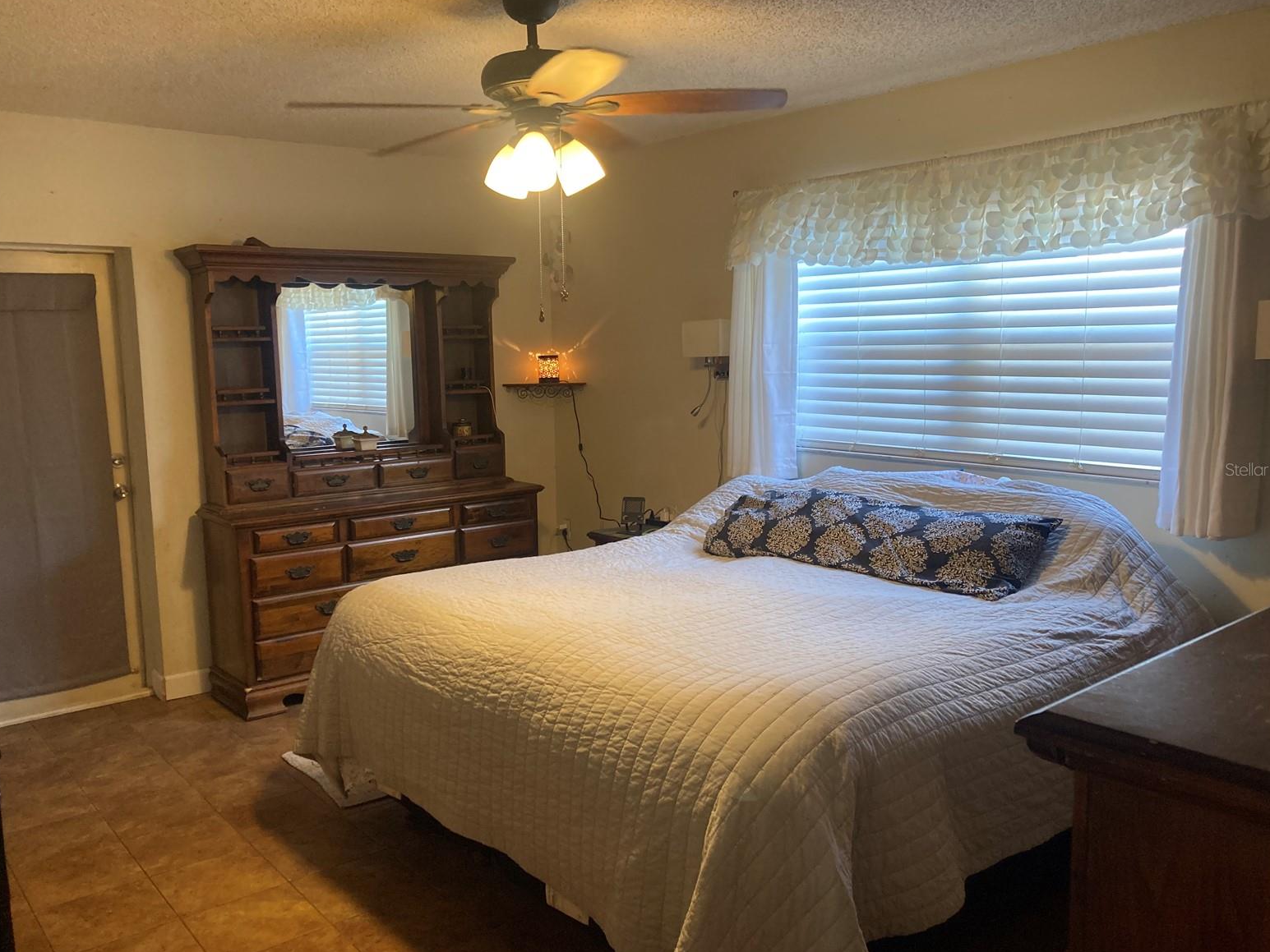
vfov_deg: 48.2
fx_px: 1064
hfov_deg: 61.7
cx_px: 645
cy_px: 469
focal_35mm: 29
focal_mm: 3.99
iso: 100
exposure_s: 1/60
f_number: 1.8
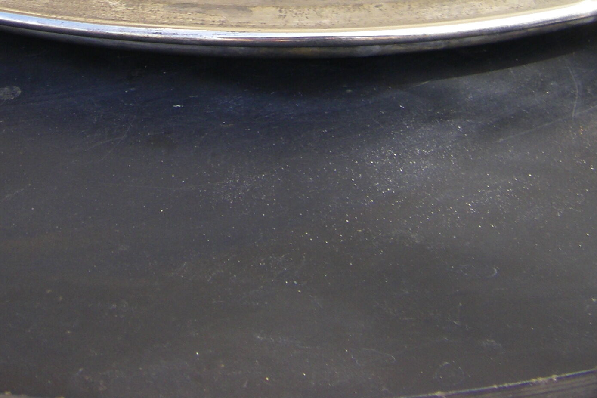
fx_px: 1542
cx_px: 268
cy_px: -89
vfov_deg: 14.2
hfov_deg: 21.9
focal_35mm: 93
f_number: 3.5
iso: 64
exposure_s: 1/100
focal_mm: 6.3
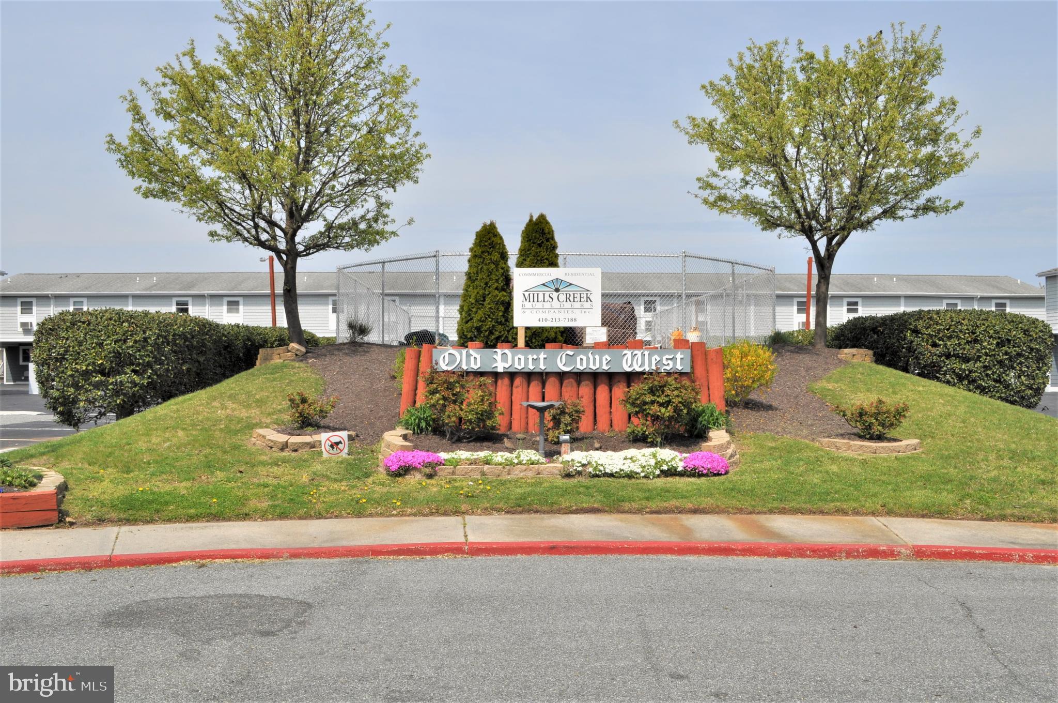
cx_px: 529
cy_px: 352
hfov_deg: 57.3
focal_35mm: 33
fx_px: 969
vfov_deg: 39.9
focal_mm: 22
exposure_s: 1/200
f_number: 18
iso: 200
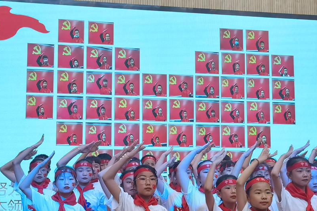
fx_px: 572
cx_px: 158
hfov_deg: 31.0
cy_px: 119
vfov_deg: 20.9
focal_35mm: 65
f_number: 1.9
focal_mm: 5.58
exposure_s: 1/100
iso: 125
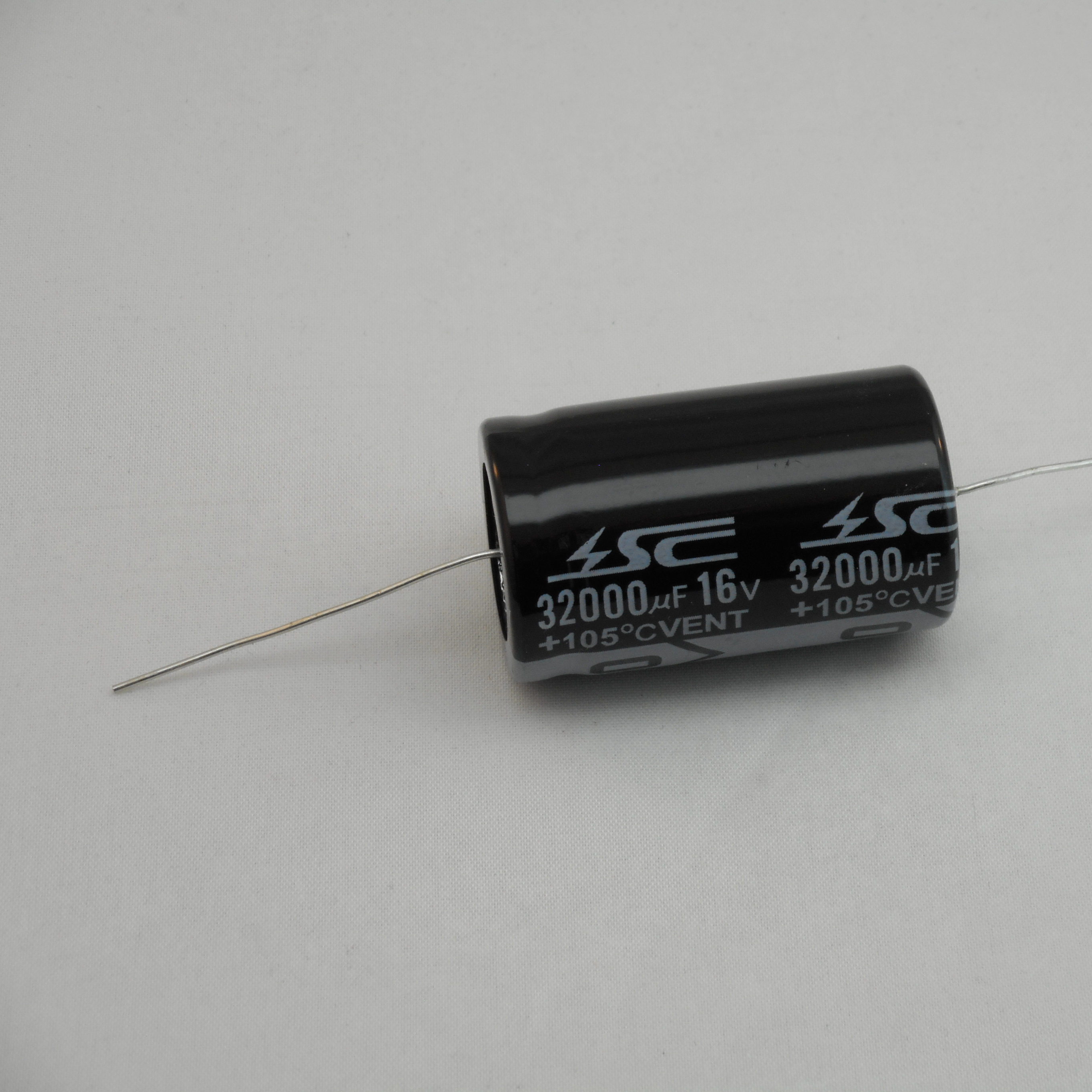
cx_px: 698
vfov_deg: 16.6
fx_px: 3747
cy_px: 546
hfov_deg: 16.6
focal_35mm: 105
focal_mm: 15.9
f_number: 5.6
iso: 180
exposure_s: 1/60
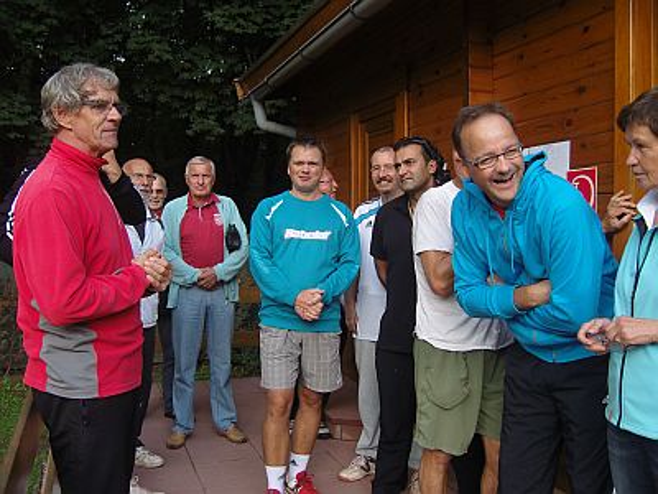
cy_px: 247
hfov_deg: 54.0
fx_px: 646
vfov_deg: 41.8
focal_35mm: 34
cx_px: 329
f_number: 2.8
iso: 100
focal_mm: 7.3
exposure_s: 1/200
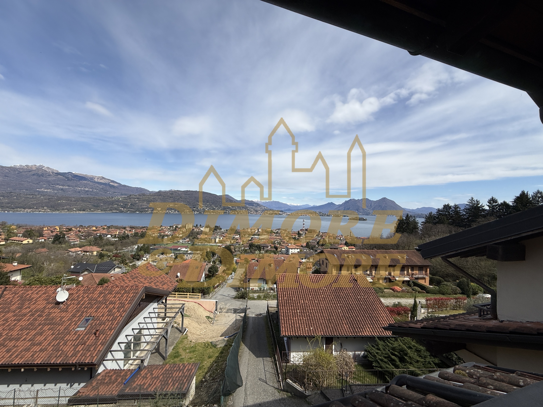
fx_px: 220
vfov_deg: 85.7
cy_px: 204
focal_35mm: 14
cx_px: 272
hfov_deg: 102.1
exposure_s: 1/3289
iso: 50
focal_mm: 2.22
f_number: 2.2
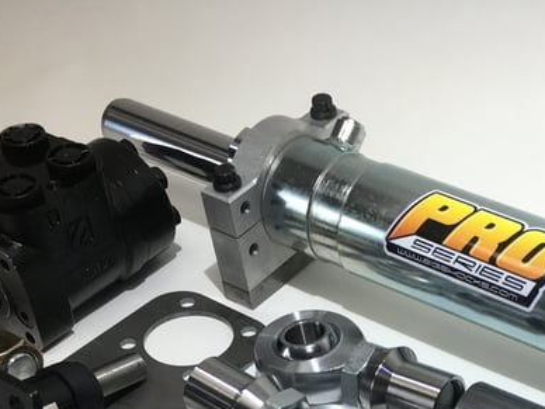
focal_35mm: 71
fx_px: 1118
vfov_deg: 19.4
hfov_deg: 26.9
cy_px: 498
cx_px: 434
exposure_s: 1/120
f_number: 2.2
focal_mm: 4.15
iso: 32
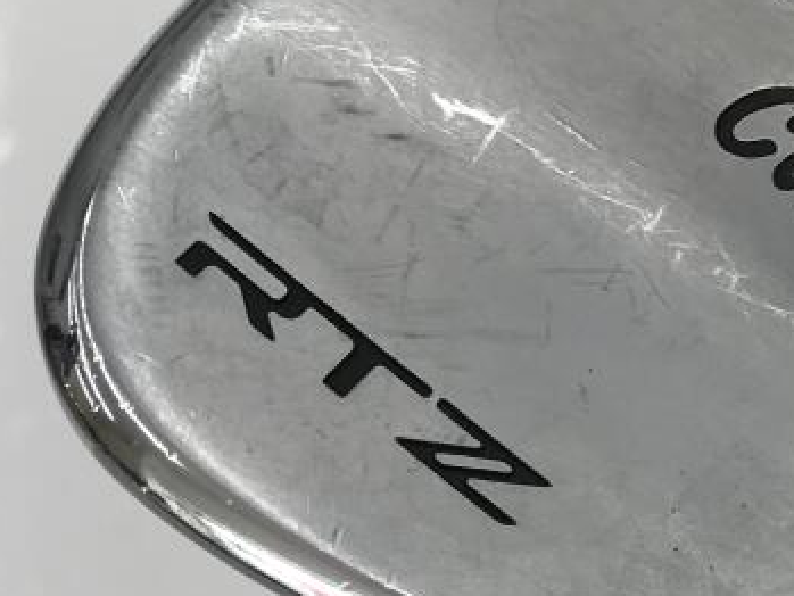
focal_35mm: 77
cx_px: 826
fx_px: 1767
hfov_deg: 24.0
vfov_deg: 18.9
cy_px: 514
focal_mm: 3.99
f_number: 1.8
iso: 20
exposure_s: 1/156
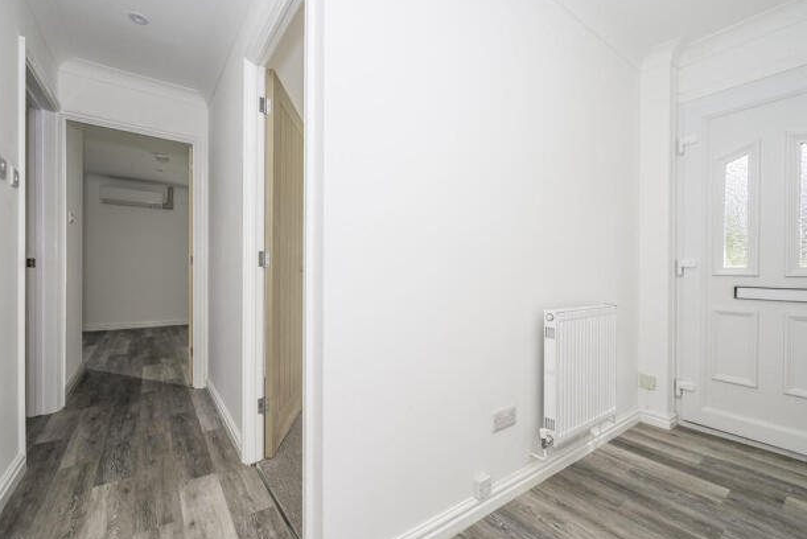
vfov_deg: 75.4
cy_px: 271
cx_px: 415
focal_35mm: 16
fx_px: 348
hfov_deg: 98.4
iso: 320
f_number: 7.1
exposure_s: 1/125
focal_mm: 14.5
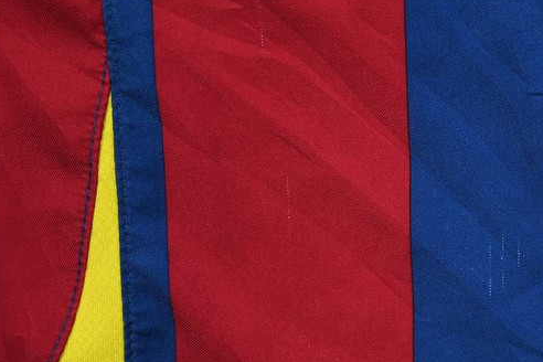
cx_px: 399
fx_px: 935
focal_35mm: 62
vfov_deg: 21.7
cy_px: 265
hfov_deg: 31.9
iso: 200
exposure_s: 1/125
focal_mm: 30.5
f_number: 4.8
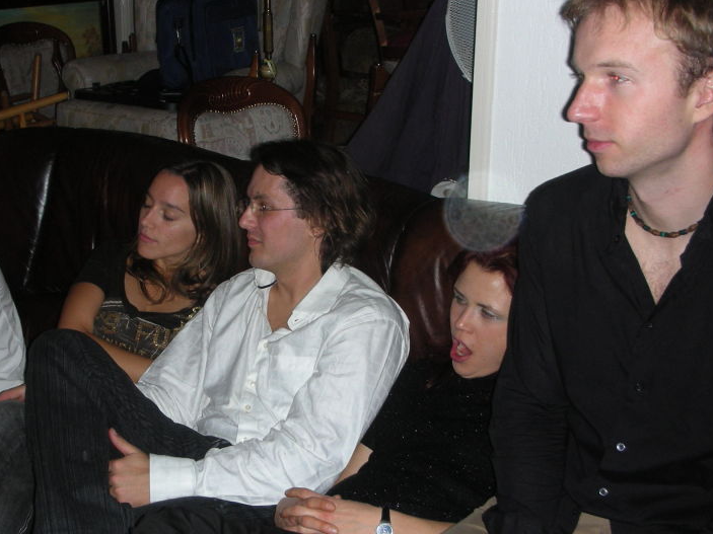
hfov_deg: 37.2
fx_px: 1050
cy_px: 283
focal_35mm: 51
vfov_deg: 28.5
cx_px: 255
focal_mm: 5.8
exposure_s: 1/60.1
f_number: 3
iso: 89
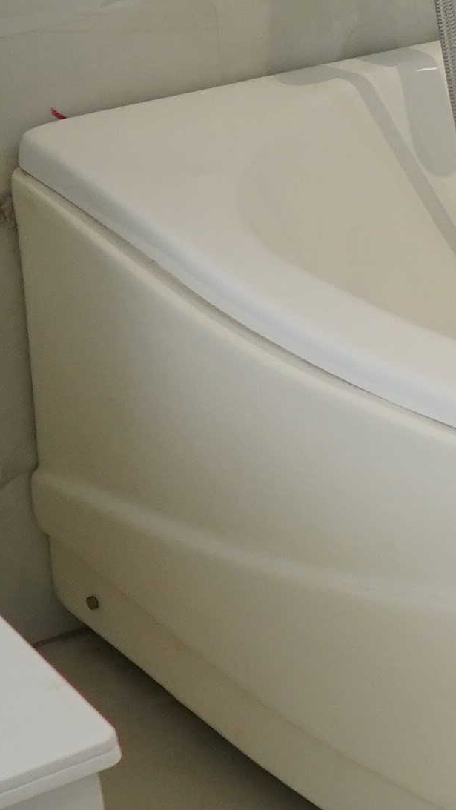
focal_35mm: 161
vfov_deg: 13.4
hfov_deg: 6.8
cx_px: 1331
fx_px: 3460
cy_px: 319
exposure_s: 1/125
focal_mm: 28
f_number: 3.5
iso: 1000
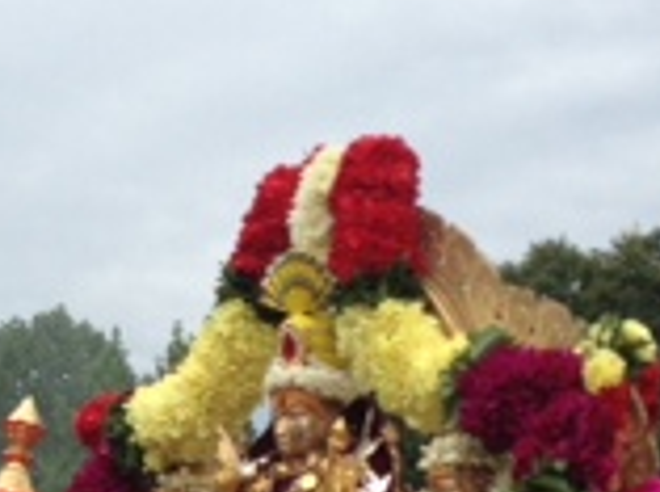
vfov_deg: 10.3
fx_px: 2720
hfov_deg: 13.7
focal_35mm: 143
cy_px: 446
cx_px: 50
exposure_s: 1/1042
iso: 50
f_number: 2.4
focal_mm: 4.28
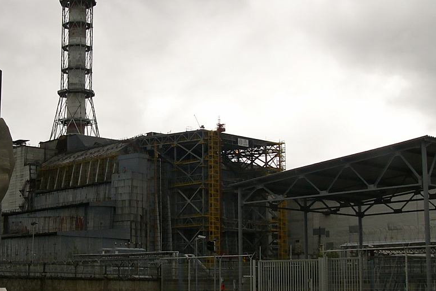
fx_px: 812
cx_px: 114
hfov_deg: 29.6
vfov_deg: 20.3
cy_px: 147
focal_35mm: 67
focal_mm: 6
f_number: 4
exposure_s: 1/400
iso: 50
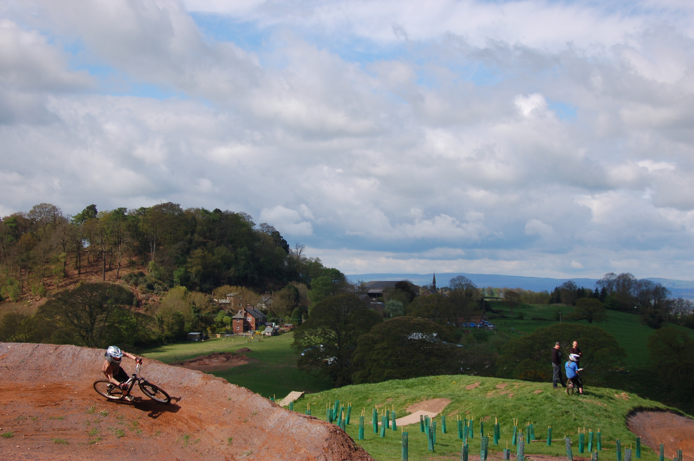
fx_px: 1156
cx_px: 347
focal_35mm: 60
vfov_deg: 22.6
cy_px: 230
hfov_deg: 33.4
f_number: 9
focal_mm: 40
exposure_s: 1/320
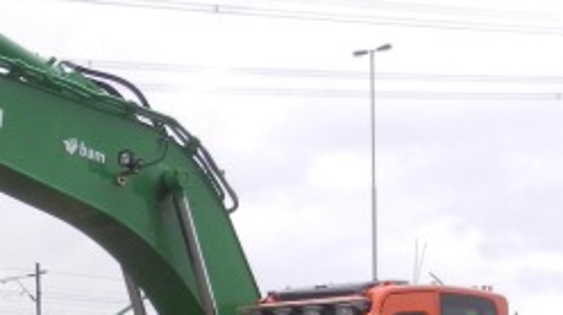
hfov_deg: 17.8
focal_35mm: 116
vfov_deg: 10.2
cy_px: 417
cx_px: -75
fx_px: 1730
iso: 160
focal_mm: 5.9
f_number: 3.8
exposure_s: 1/400
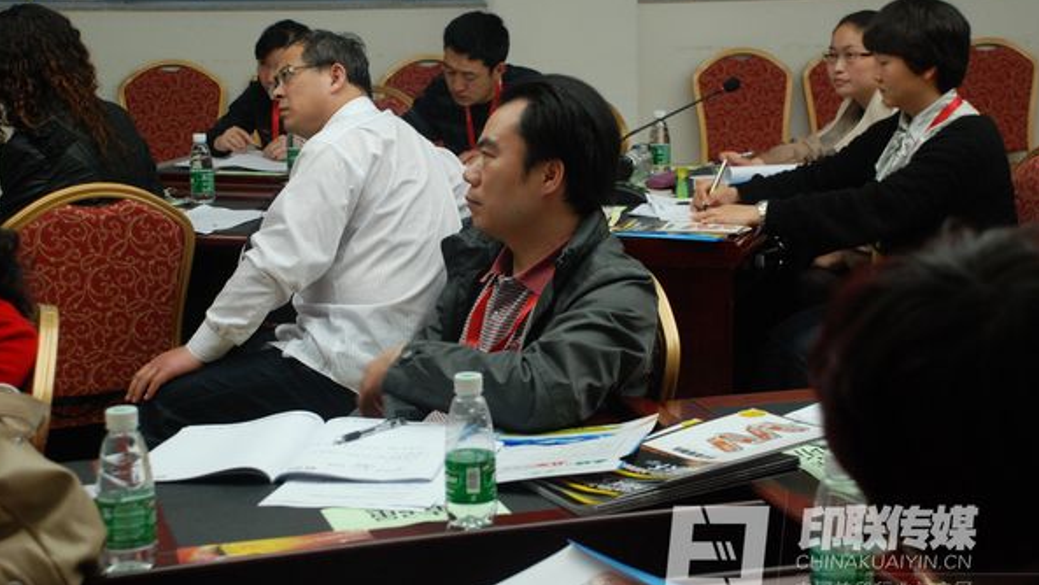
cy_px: 271
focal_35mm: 70
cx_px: 520
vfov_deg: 17.2
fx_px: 1929
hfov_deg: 30.1
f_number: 5
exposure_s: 1/100
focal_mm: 44
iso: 800
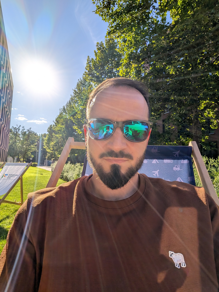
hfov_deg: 71.6
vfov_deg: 87.8
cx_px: 110
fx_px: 152
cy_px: 146
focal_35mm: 18
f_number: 2.2
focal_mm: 2.71
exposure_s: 1/2660
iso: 53
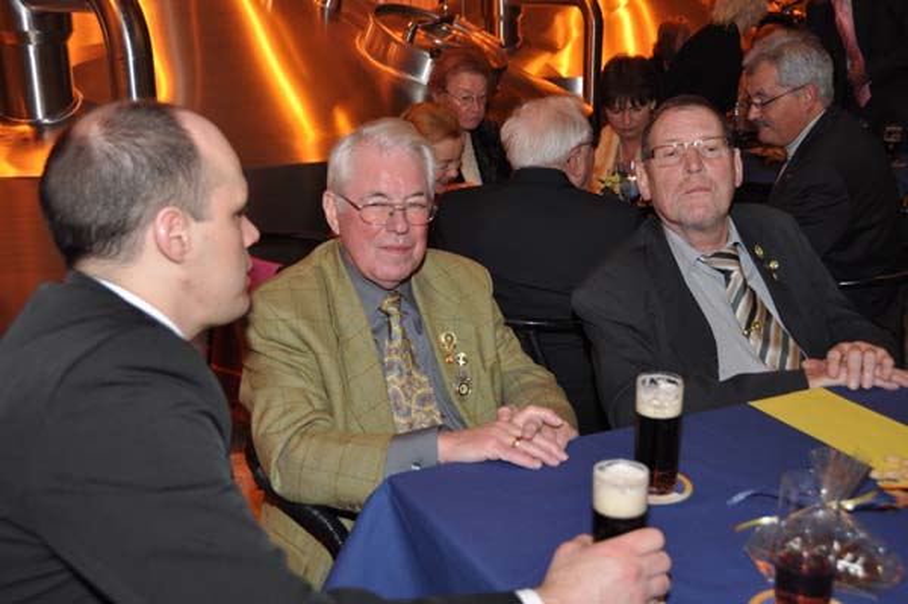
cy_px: 302
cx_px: 454
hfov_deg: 45.0
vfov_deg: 30.8
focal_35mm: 44
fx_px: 1096
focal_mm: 29
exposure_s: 1/60
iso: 360
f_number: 4
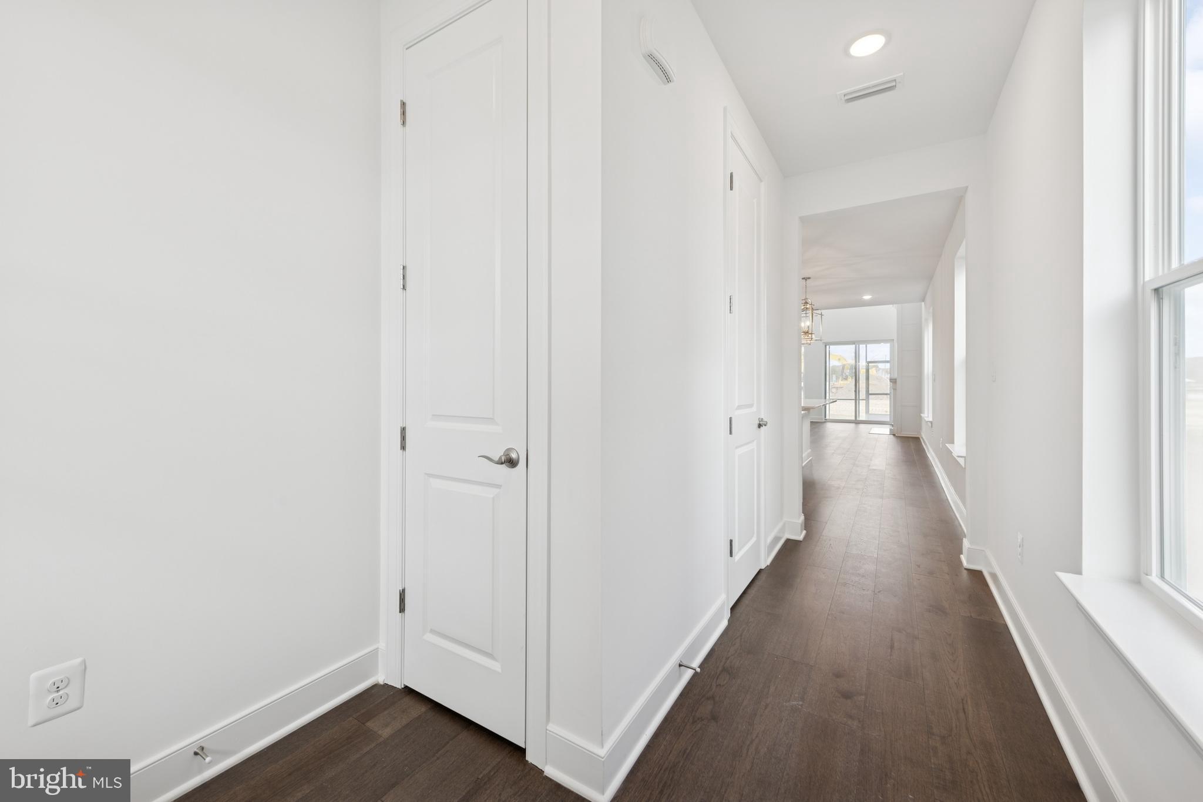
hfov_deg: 104.3
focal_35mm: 14
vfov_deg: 81.2
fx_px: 468
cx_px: 602
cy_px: 401
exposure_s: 1/15
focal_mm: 14
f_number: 8
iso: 100
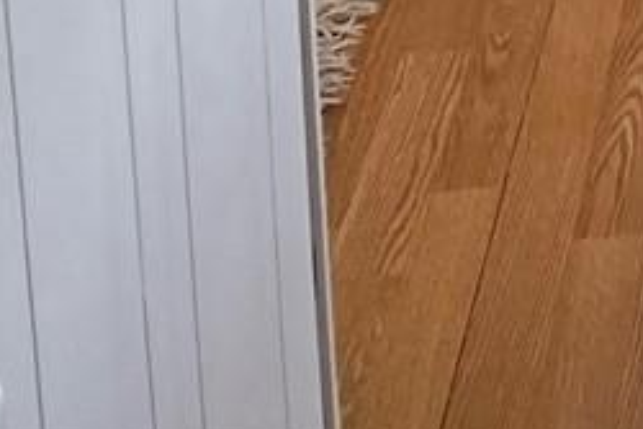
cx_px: 1582
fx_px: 3092
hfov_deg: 10.2
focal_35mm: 173
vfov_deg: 6.7
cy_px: -1097
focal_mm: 5.1
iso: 64
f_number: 1.6
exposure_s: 1/120
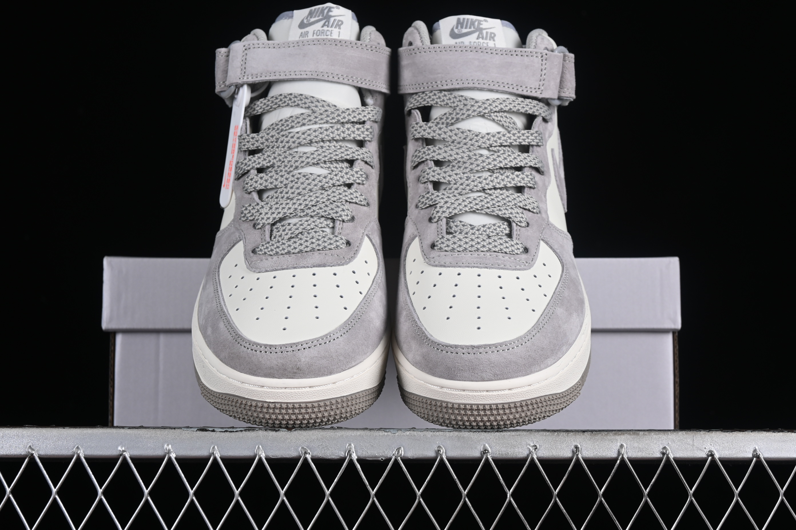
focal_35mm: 75
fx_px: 1658
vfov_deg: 18.2
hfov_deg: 27.0
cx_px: 398
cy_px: 265
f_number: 8
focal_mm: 50
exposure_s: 1/80
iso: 160
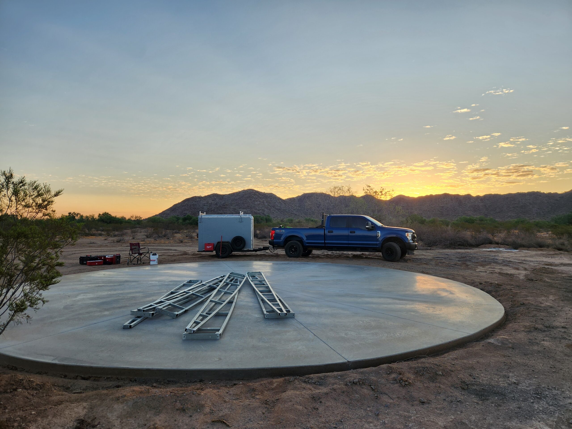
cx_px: 286
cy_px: 214
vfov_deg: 58.9
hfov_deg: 73.9
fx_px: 380
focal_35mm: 23
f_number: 1.8
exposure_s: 1/514
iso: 20
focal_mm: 5.4
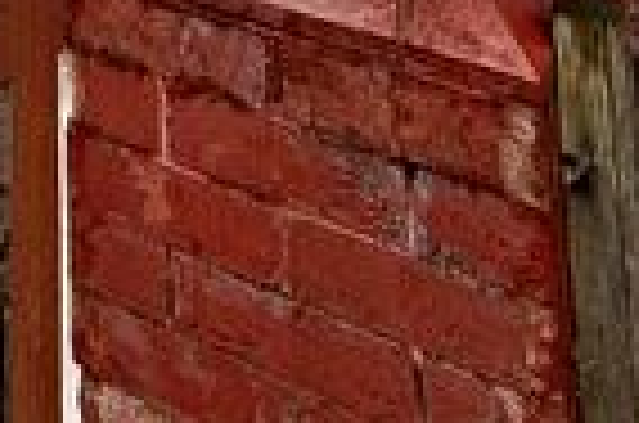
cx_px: -297
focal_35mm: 72
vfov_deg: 12.4
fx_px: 1275
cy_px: -727
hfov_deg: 23.2
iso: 64
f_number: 2.2
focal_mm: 2.22
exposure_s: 1/121
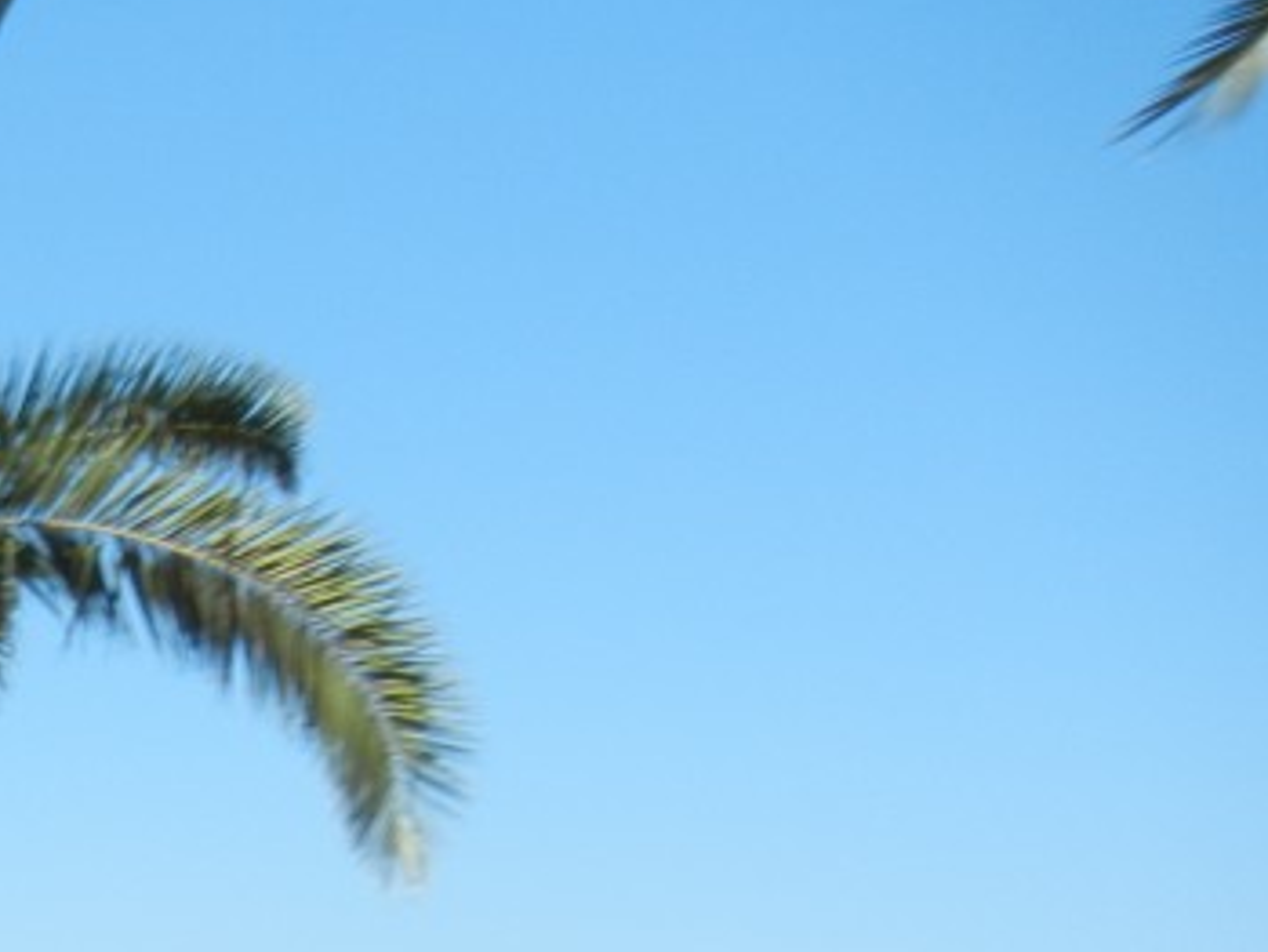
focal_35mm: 88
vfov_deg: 15.8
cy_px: 1279
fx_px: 3225
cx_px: -527
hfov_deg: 19.8
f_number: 7
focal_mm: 5.4
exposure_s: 1/288
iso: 160
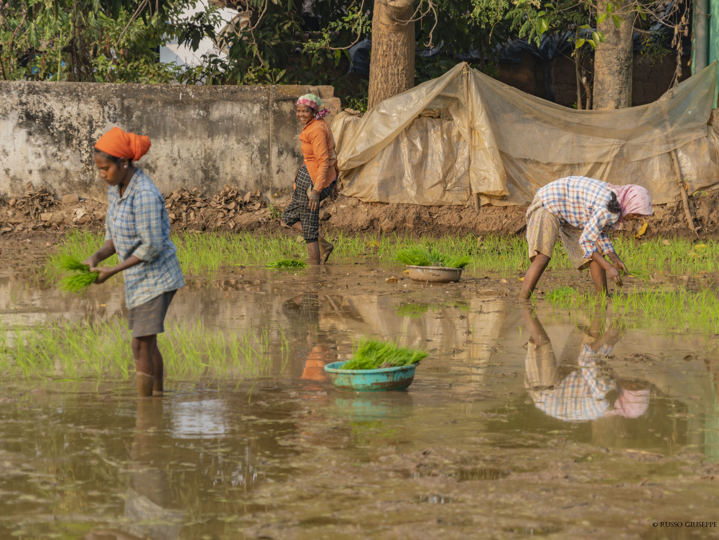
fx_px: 3137
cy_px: 270
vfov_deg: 9.8
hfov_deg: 13.1
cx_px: 352
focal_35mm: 151
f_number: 6.3
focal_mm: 139
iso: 100
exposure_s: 1/160
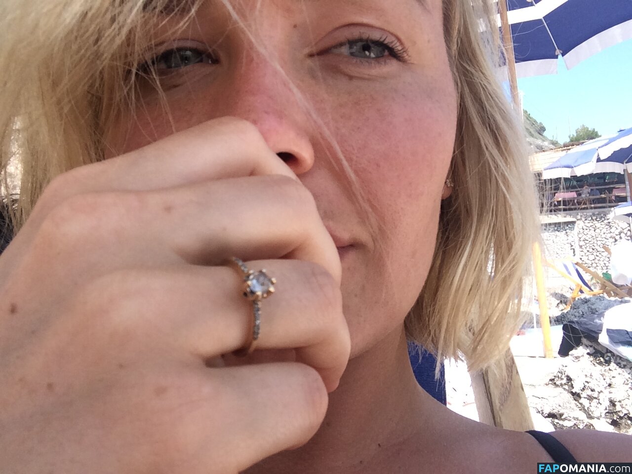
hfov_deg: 55.4
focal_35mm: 33
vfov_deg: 42.9
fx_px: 602
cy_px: 237
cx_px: 316
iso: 50
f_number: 2.4
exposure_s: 1/654
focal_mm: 2.15
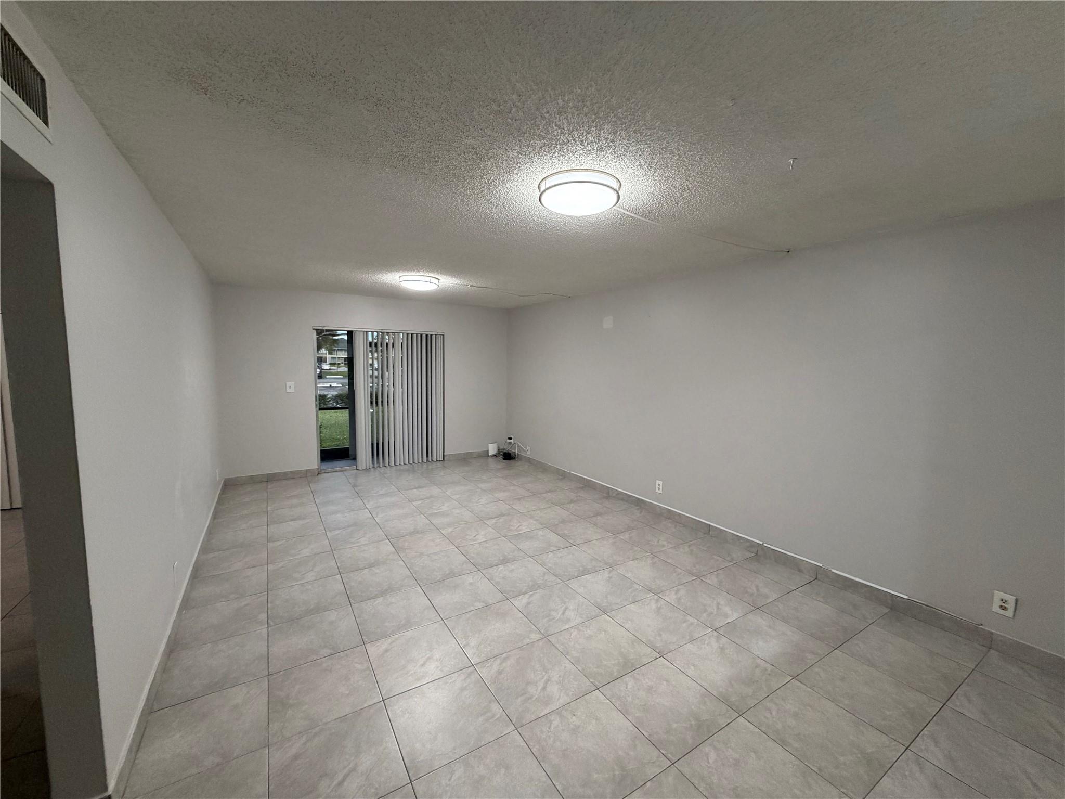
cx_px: 532
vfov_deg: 85.7
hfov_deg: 102.1
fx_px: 431
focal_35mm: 14
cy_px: 400
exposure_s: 1/60
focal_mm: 2.22
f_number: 2.2
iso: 250
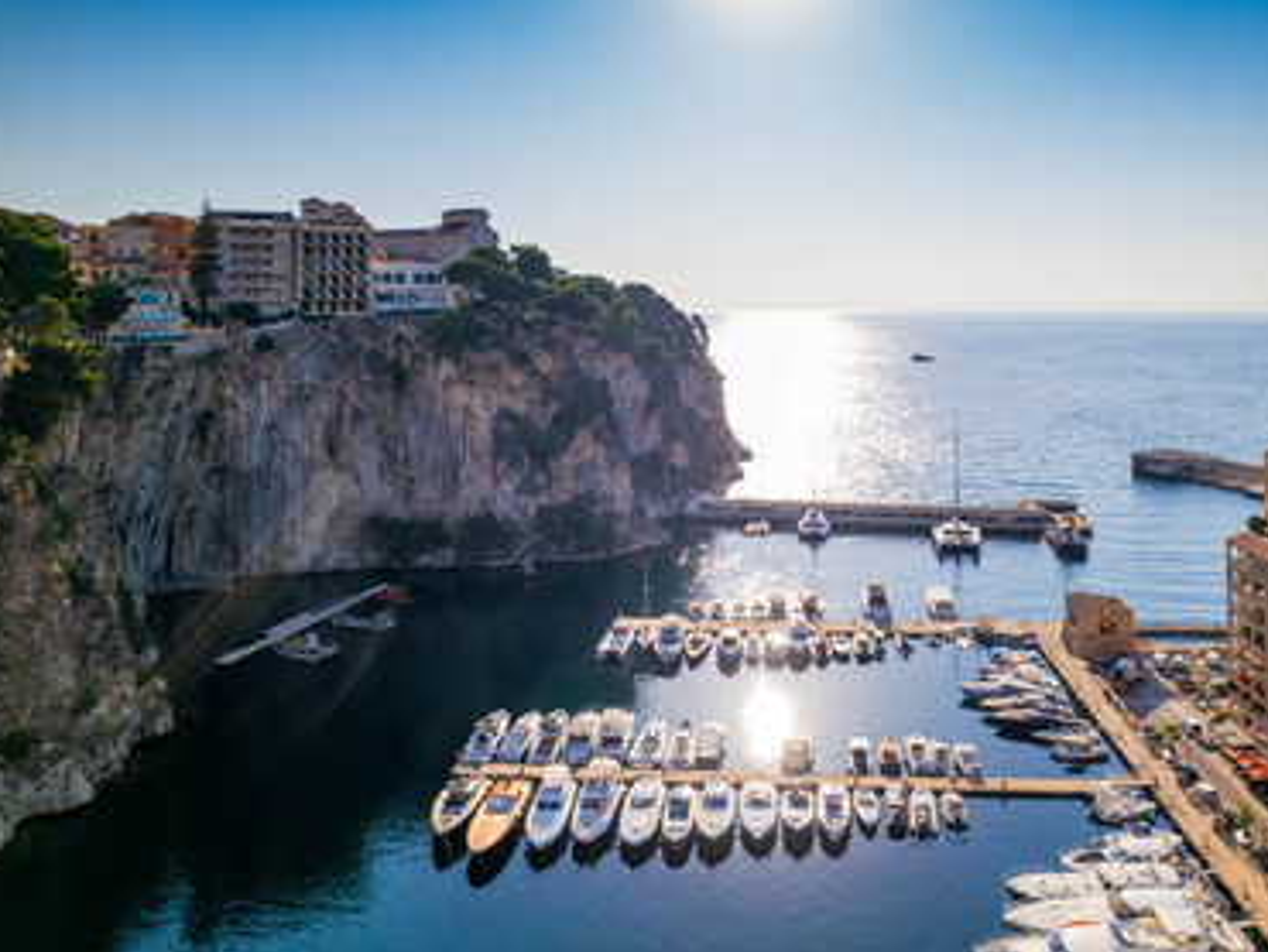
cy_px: 476
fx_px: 880
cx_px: 696
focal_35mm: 24
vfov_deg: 56.9
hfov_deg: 71.4
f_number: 2.8
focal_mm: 8.4
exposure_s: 1/80
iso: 100
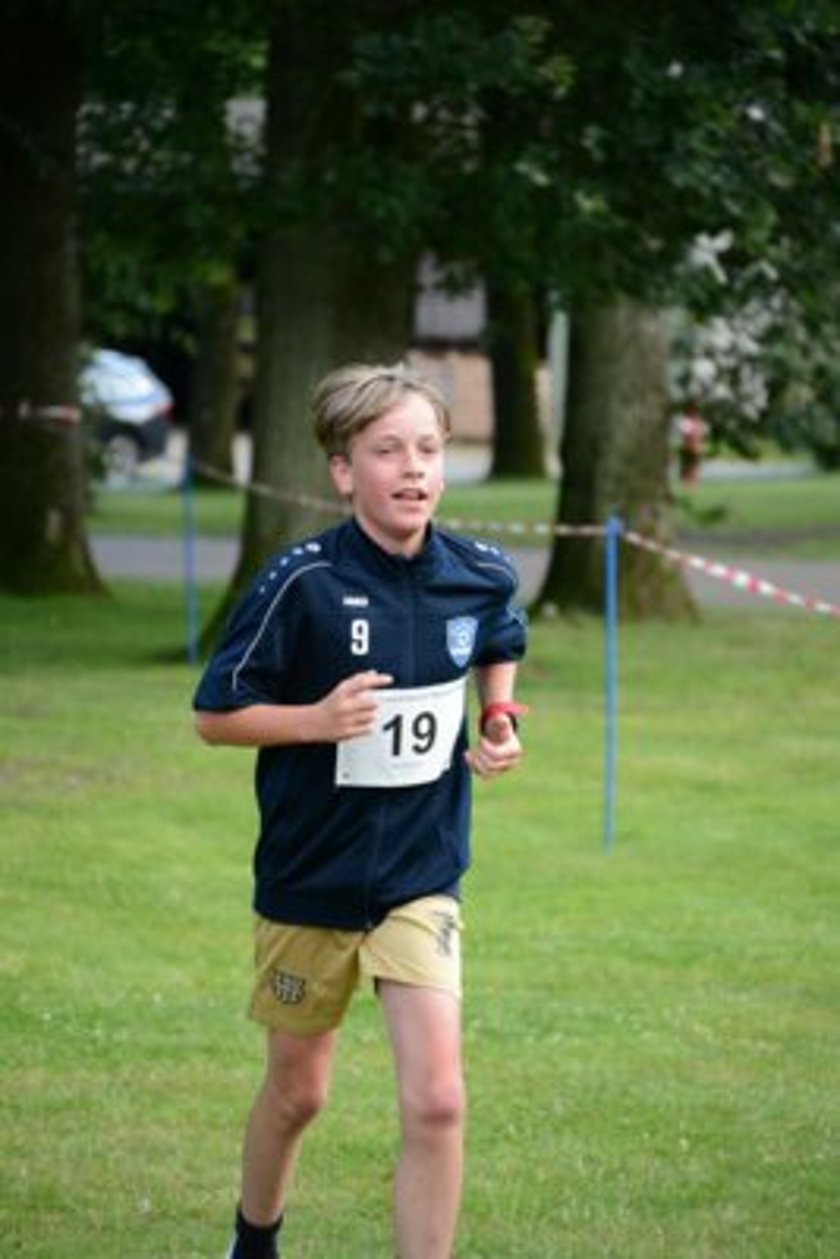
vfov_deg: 12.2
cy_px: 630
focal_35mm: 168
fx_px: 5874
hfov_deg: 8.2
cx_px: 420
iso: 1800
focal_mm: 112
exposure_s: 1/800
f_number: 4.8
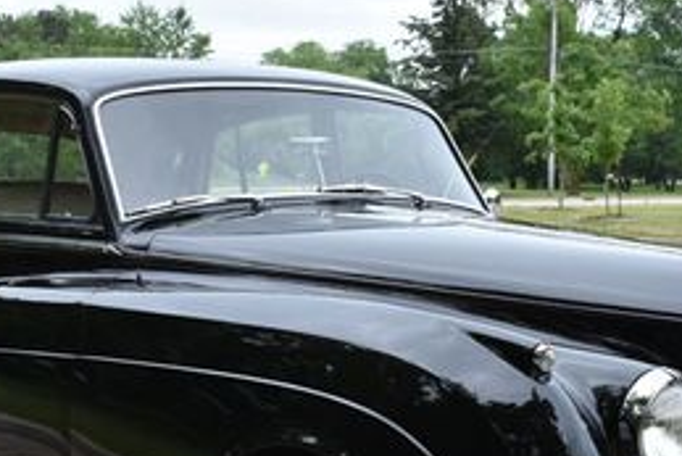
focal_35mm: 85
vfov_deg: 15.9
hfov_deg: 23.8
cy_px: 380
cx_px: 387
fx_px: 1616
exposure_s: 1/500
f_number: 8
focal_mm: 23
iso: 450
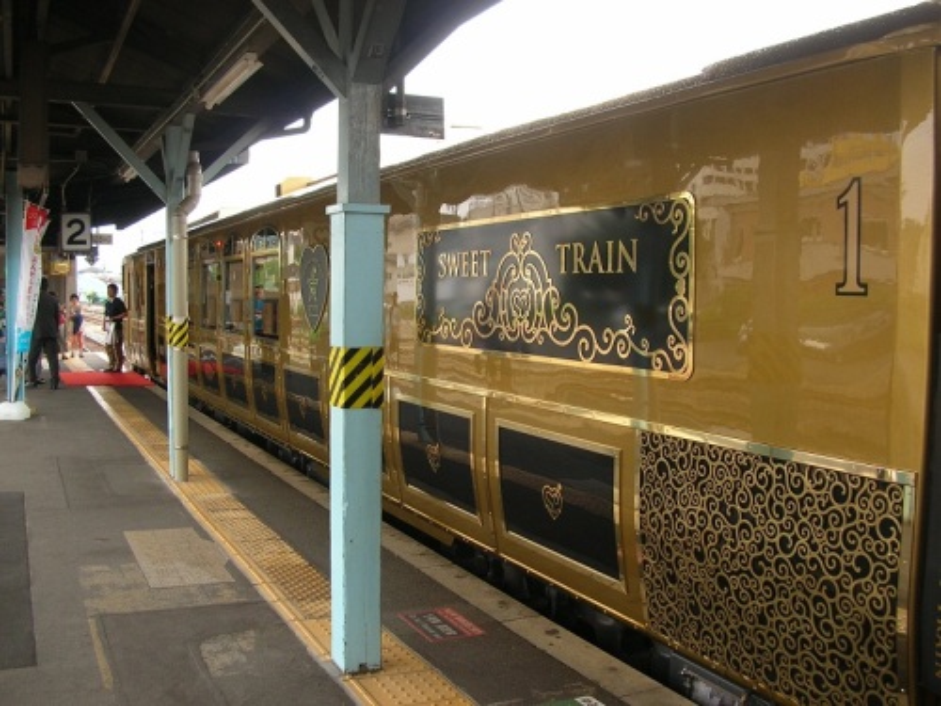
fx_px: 951
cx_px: 470
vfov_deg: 40.7
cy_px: 353
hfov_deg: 52.6
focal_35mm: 35
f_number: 2.8
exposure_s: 1/85.7
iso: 50
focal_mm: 5.8
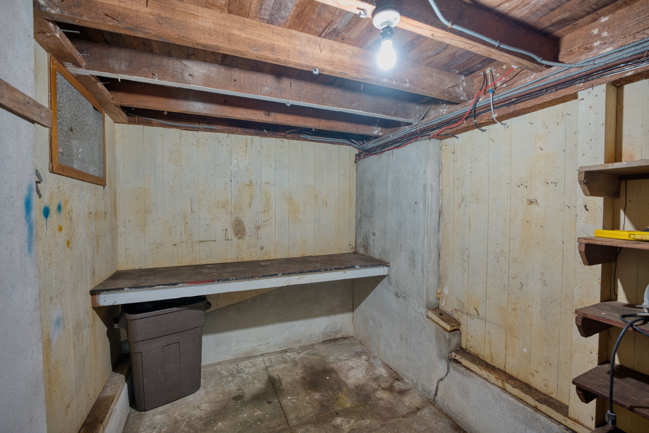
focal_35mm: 15
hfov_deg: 99.3
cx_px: 324
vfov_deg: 76.2
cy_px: 216
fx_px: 276
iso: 50
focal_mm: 15.3
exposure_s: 1/2.5
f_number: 4
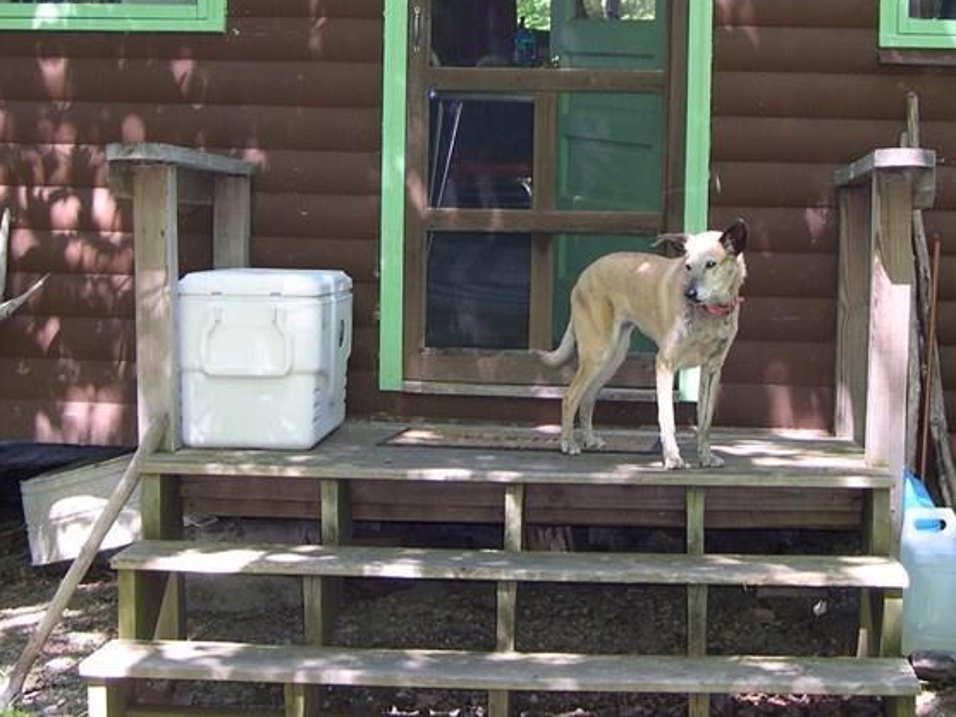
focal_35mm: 70
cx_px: 490
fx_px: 1933
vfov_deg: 20.8
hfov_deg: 27.8
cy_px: 182
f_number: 2.8
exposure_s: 1/30
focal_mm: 8
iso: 100
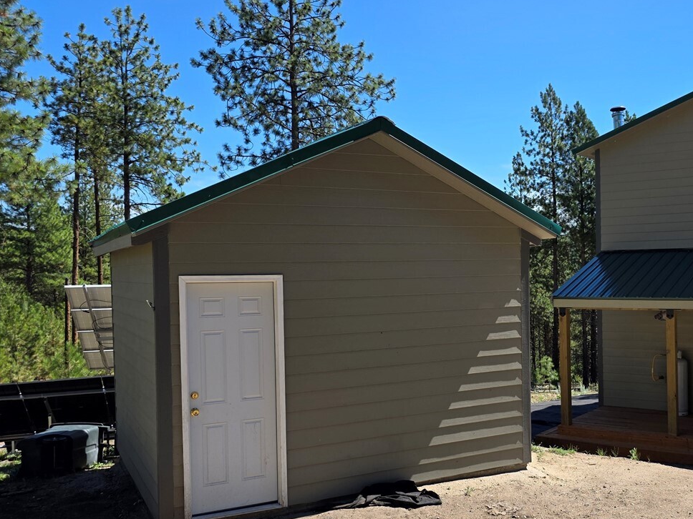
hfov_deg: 47.1
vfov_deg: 37.6
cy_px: 299
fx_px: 761
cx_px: 522
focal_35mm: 38
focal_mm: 6.3
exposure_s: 1/3677
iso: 80
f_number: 1.7
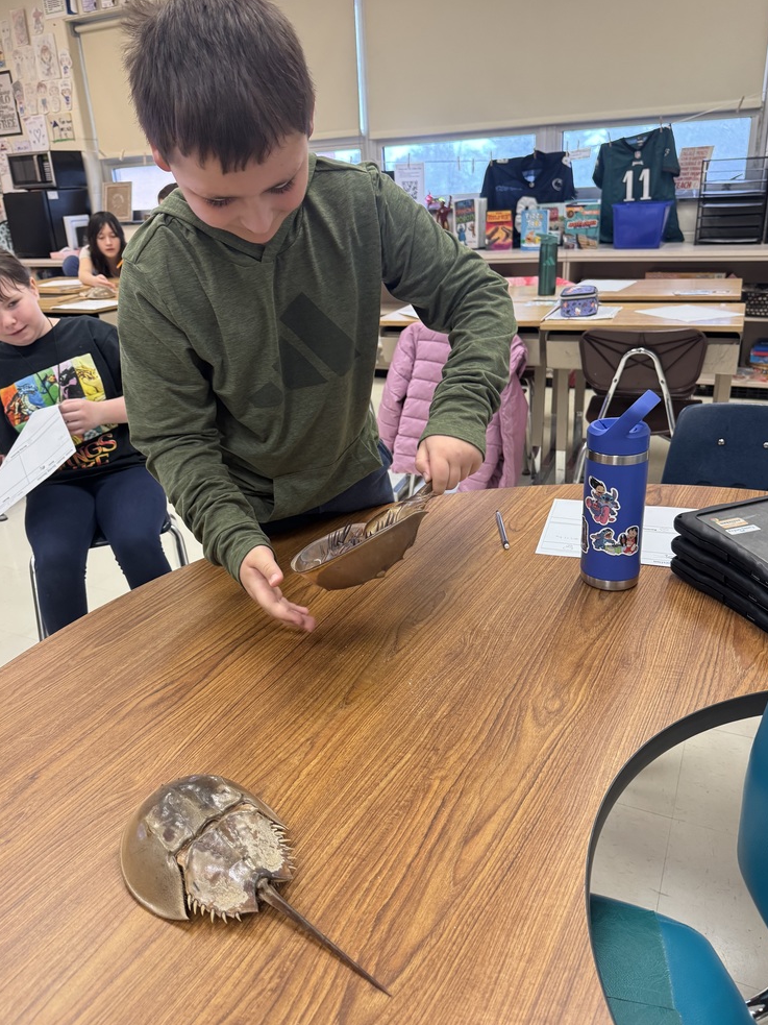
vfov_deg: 69.4
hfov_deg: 54.9
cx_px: 379
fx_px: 740
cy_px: 495
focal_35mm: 25
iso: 250
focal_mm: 6.76
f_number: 1.78
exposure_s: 1/60
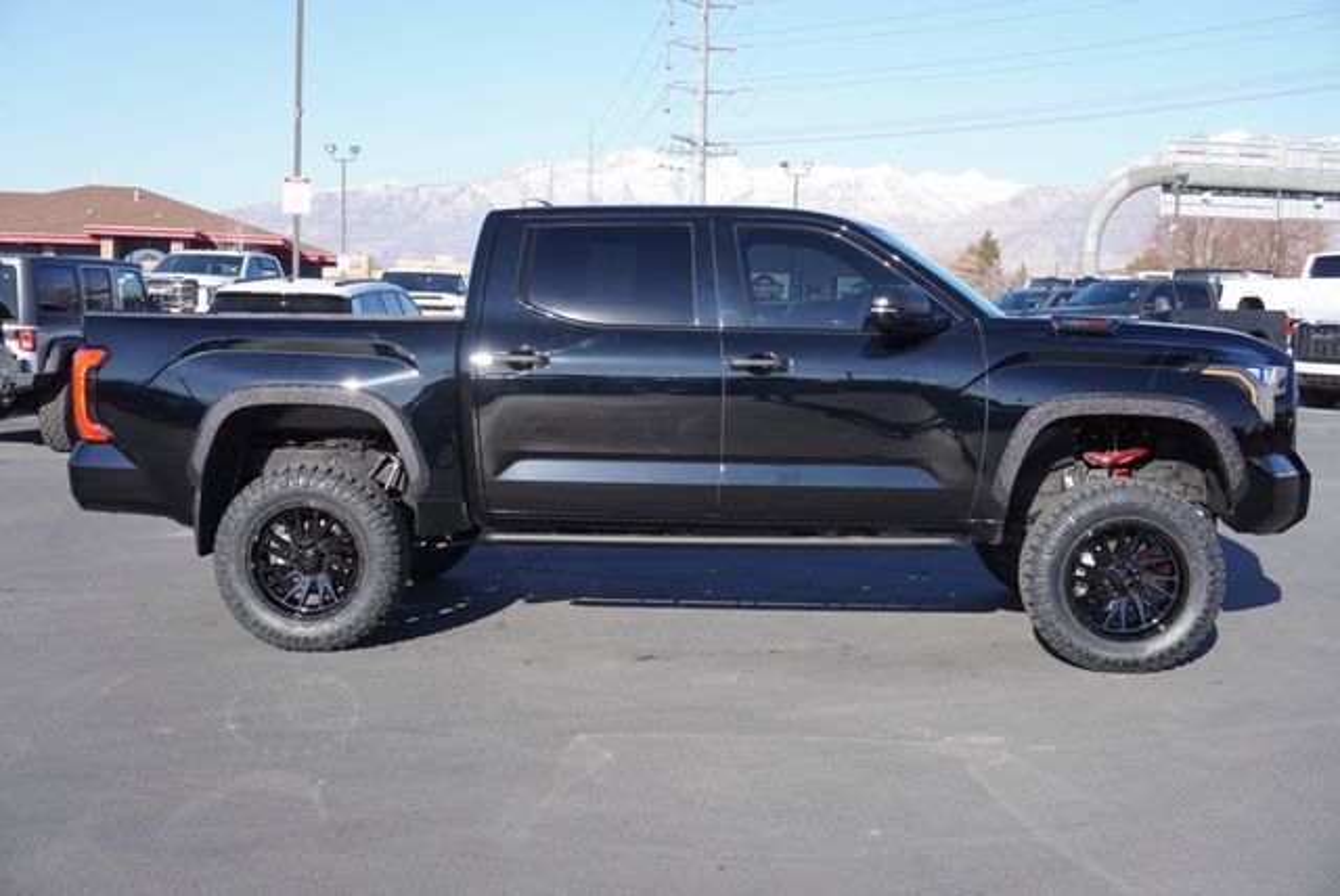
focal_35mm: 42
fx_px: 1565
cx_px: 670
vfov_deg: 32.0
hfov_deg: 46.4
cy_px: 448
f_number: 7.1
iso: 100
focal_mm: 28
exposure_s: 1/160
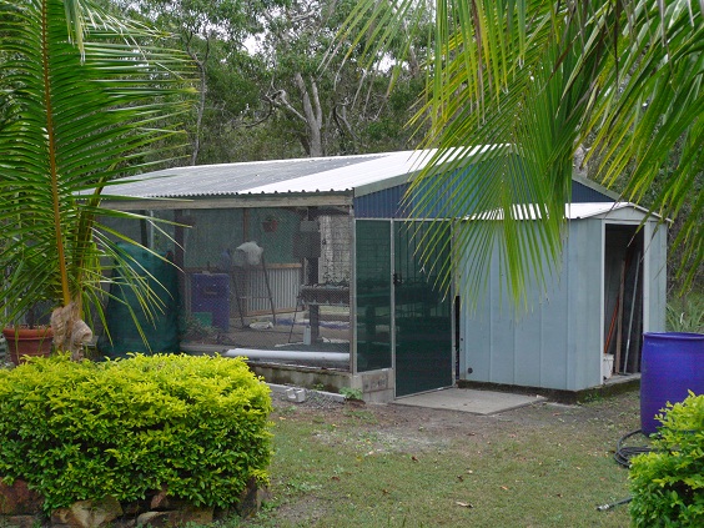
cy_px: 264
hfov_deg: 38.2
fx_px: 1017
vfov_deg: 29.1
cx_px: 352
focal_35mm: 50
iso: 100
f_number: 4.2
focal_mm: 8.2
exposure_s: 1/160
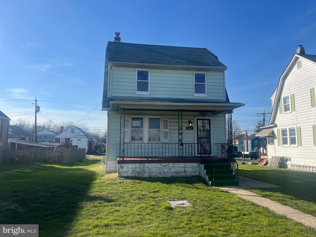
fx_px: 237
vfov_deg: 53.1
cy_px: 118
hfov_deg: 67.3
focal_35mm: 26
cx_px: 158
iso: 50
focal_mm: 5.7
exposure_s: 1/4274
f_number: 1.5
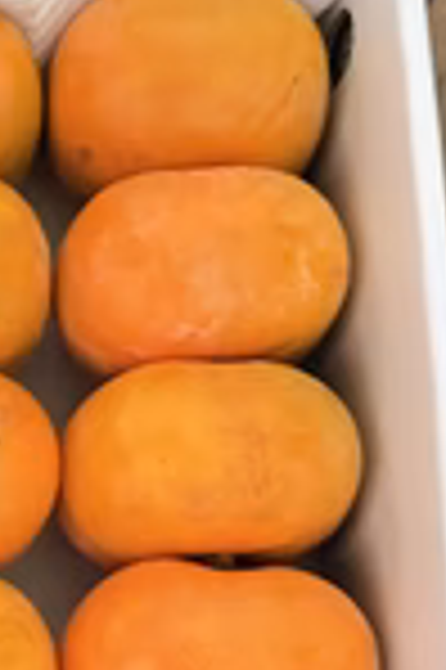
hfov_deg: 18.9
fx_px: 1248
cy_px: 391
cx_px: -122
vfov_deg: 30.1
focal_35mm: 67
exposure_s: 1/25
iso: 1250
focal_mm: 6.76
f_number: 1.78
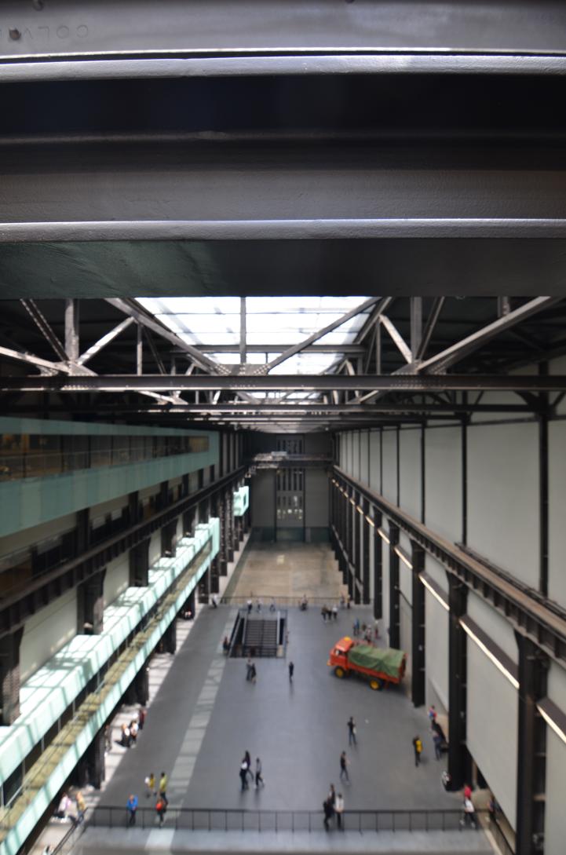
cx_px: 283
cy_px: 428
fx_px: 391
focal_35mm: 16
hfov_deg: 71.8
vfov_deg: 95.1
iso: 200
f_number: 4
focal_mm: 11
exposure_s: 1/100
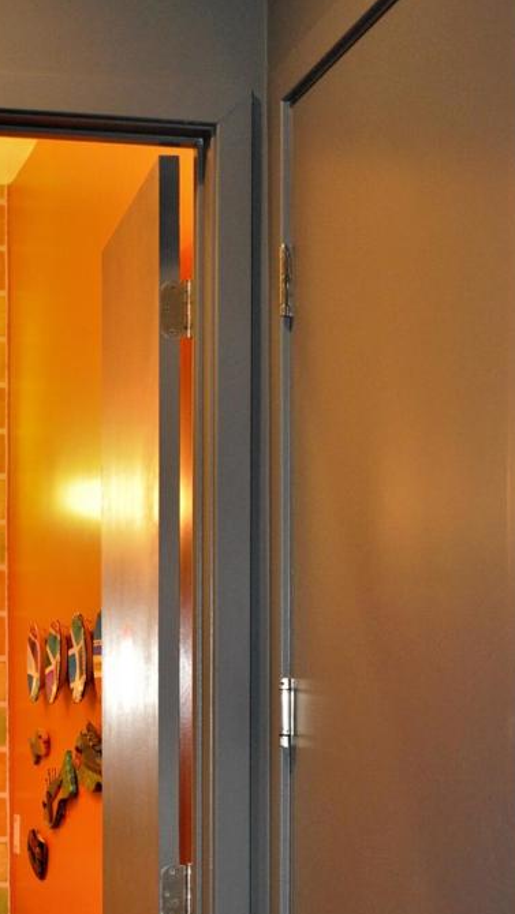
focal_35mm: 48
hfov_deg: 24.6
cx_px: 120
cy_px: 651
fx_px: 1165
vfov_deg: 42.0
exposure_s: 1/60
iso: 800
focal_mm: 20
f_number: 3.5
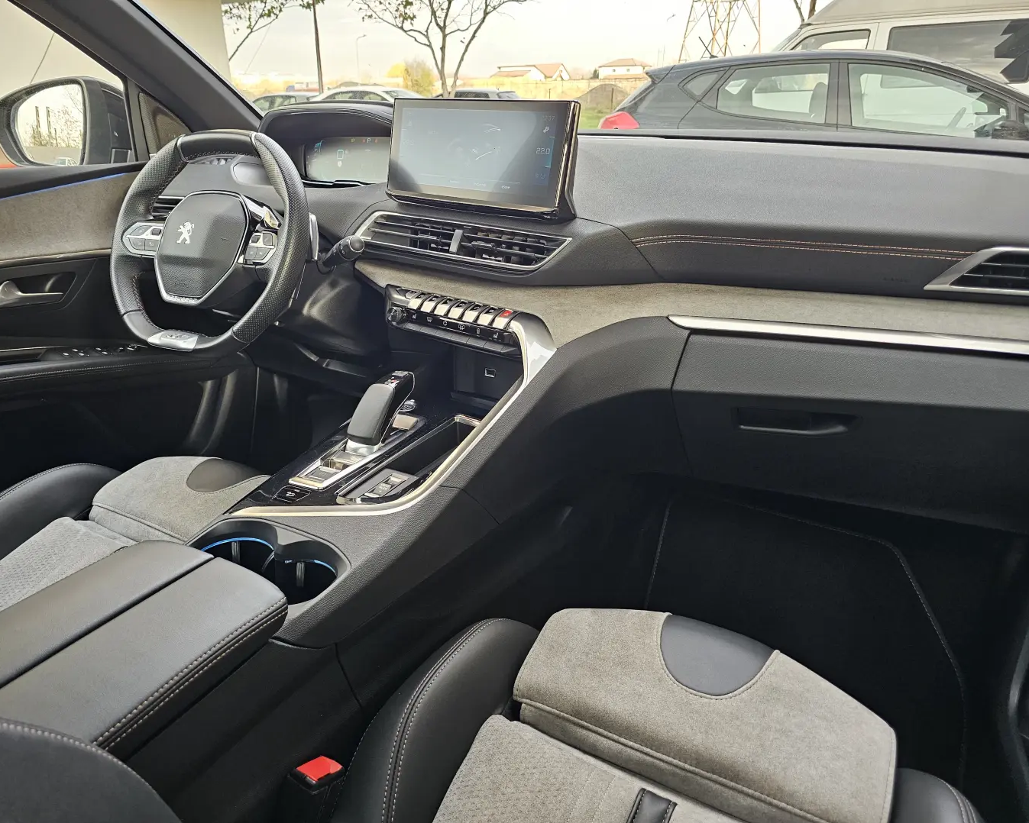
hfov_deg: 70.2
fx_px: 731
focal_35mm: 24
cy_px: 412
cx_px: 481
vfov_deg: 58.8
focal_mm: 6.3
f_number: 1.7
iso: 250
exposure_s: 1/100
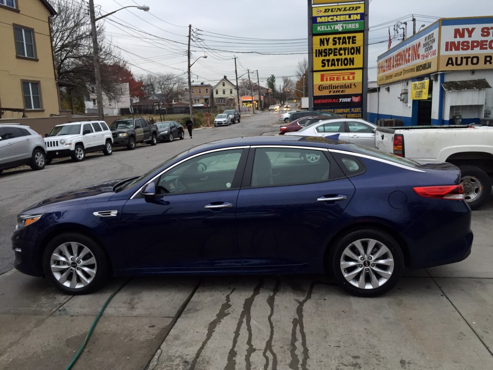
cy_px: 185
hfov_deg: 61.7
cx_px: 246
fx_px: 413
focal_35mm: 29
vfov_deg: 48.2
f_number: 2.2
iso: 80
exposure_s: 1/30
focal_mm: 4.15
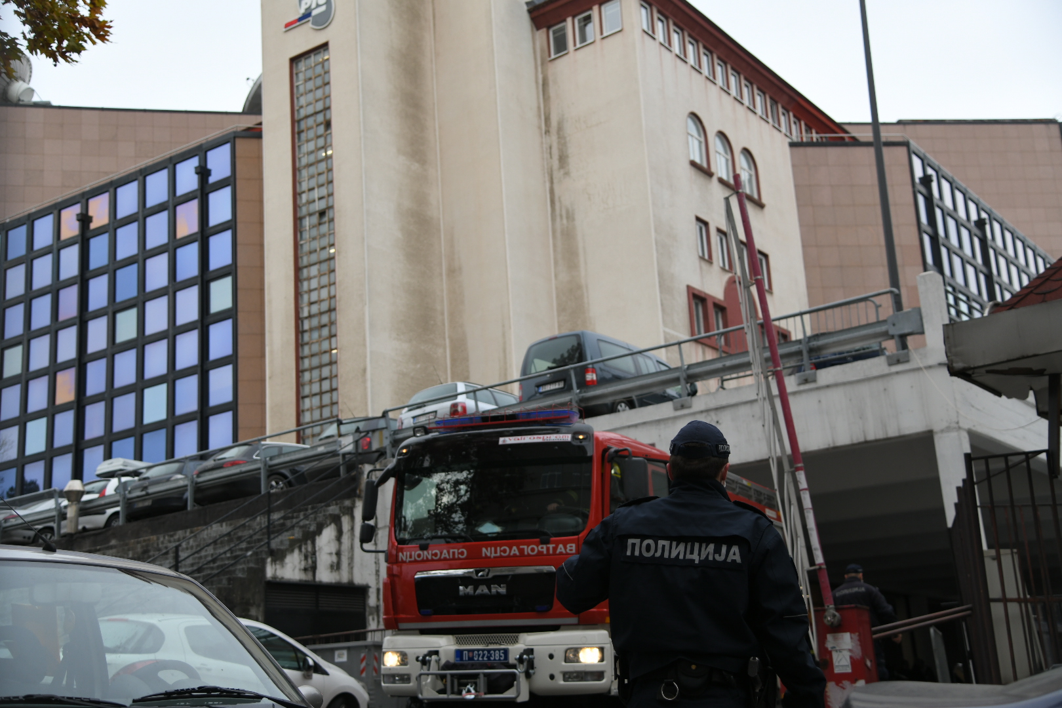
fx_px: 1357
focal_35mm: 46
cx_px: 531
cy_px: 354
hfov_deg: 42.7
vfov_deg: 29.2
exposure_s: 1/800
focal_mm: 46
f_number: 4
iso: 400
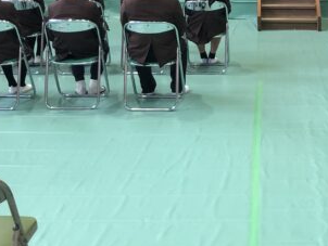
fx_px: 721
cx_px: 308
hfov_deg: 24.7
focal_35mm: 76
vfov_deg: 18.8
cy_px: -7
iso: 32
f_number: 1.8
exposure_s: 1/30
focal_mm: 3.99
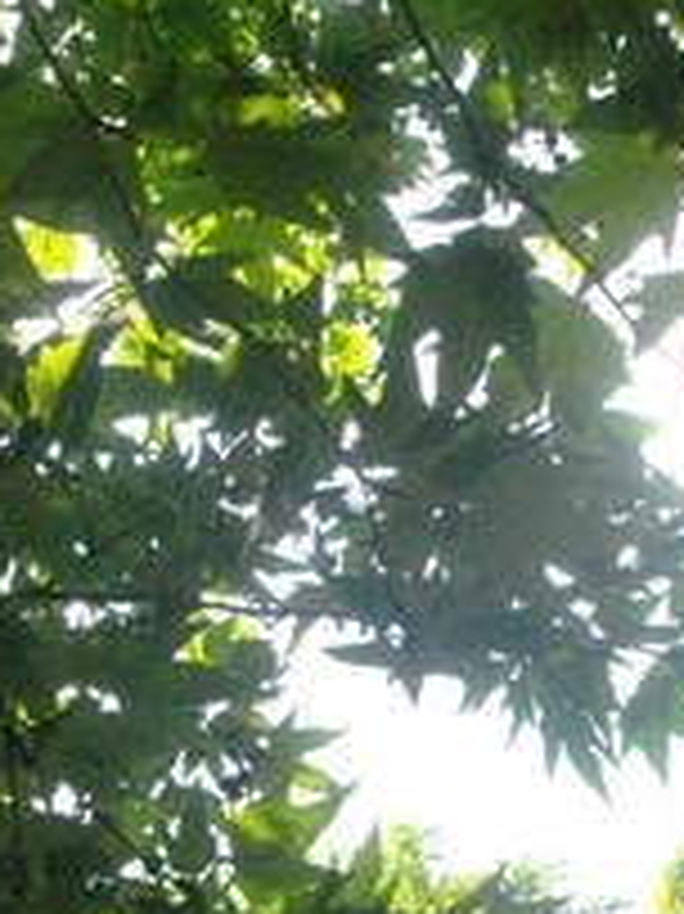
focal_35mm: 71
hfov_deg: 20.6
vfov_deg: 27.2
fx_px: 1873
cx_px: 500
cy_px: 612
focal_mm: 5.7
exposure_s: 1/800
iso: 800
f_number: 5.5
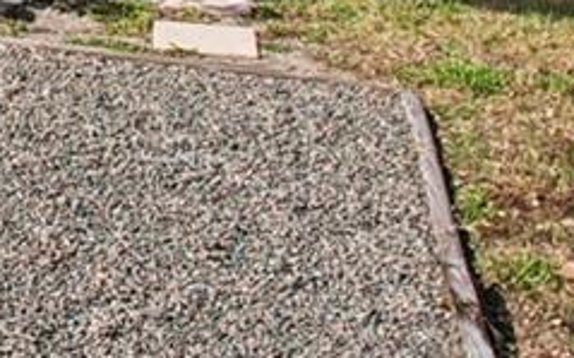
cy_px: -396
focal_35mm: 150
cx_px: -893
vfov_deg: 8.2
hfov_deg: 11.2
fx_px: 2345
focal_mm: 8.4
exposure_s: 1/2500
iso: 110
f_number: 2.8
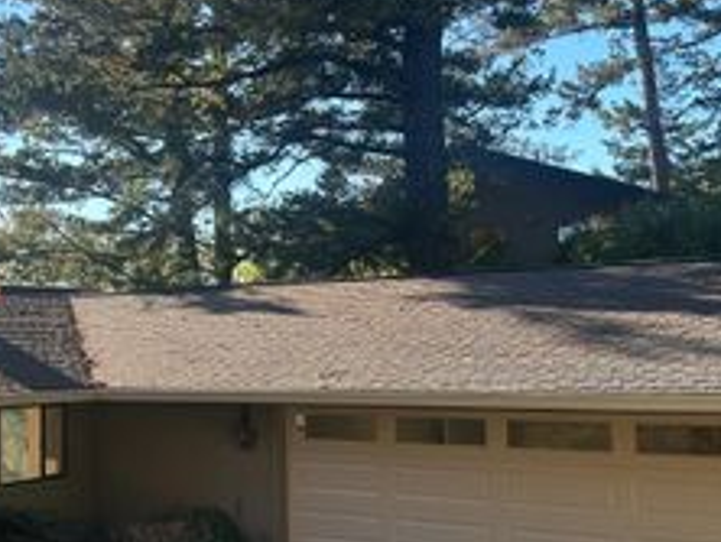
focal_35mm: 54
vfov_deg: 27.1
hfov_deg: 34.9
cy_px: 300
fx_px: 1126
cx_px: 195
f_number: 1.78
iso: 80
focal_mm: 6.86
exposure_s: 1/910
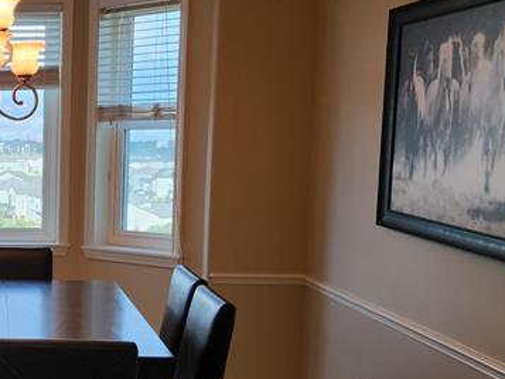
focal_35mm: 66
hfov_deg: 26.7
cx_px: -68
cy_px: 264
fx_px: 963
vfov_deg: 22.1
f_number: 1.8
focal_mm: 5.4
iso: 50
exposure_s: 1/180
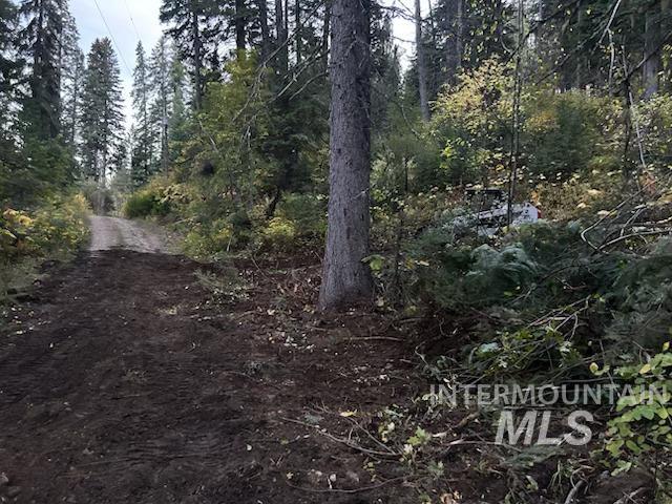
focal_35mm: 26
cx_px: 336
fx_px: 505
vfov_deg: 53.1
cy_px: 252
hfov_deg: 67.3
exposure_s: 1/30
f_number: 1.5
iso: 640
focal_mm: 5.7
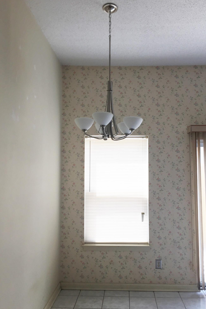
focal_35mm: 31
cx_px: 116
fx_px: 266
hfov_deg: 42.2
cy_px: 157
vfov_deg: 60.3
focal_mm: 4.15
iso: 32
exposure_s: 1/162
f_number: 2.2
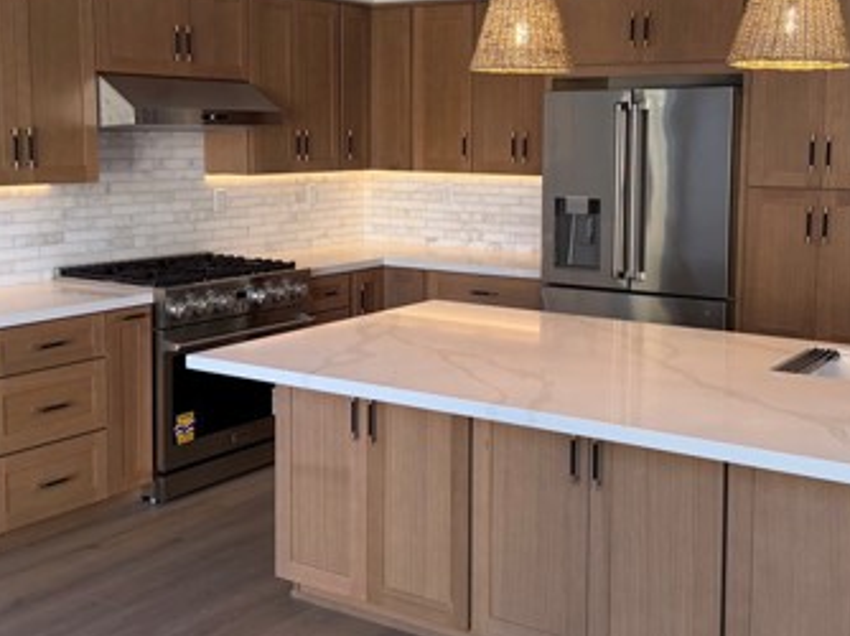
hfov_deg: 41.2
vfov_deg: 31.4
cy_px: 247
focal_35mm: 46
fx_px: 1129
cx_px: 458
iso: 100
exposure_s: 1/120
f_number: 1.78
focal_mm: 6.76
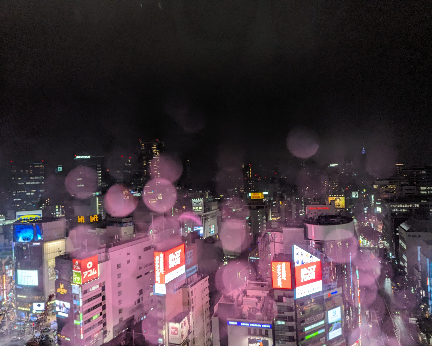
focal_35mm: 25
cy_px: 173
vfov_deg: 56.8
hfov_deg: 68.0
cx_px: 204
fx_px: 320
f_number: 1.85
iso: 415
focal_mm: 6.81
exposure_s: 1/142
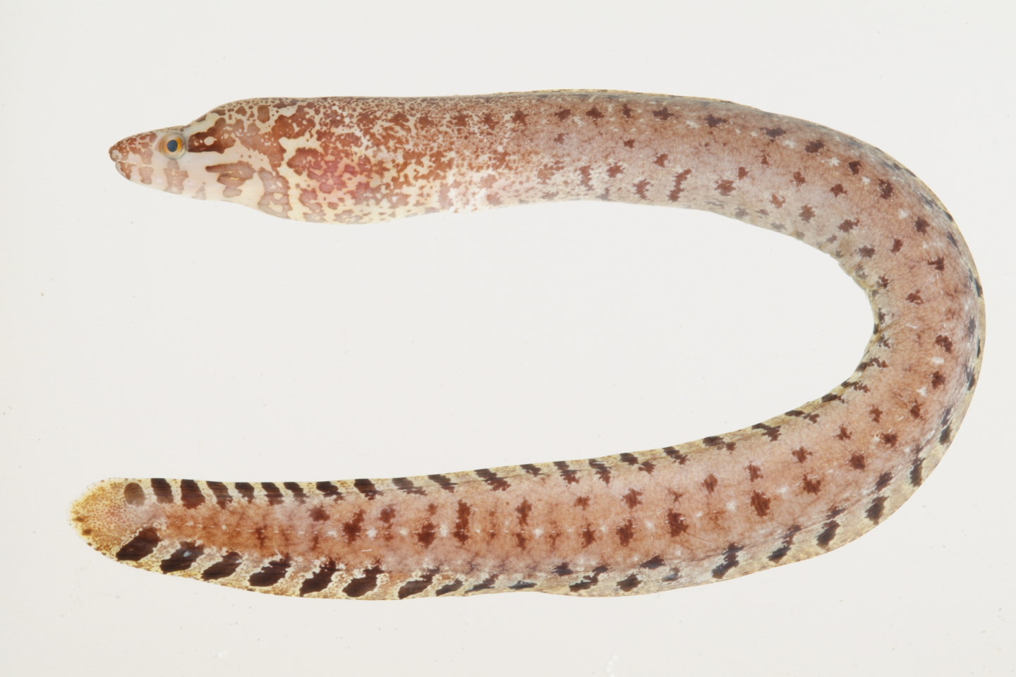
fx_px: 4459
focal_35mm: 158
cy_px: 338
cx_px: 508
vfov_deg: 8.7
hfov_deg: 13.0
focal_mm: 105
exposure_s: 1/60
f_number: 22
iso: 100
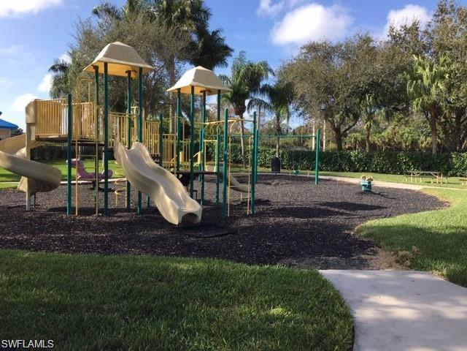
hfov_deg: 61.7
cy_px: 176
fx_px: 391
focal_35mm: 29
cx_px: 234
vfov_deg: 48.2
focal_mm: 4.15
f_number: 2.2
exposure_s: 1/754
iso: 25
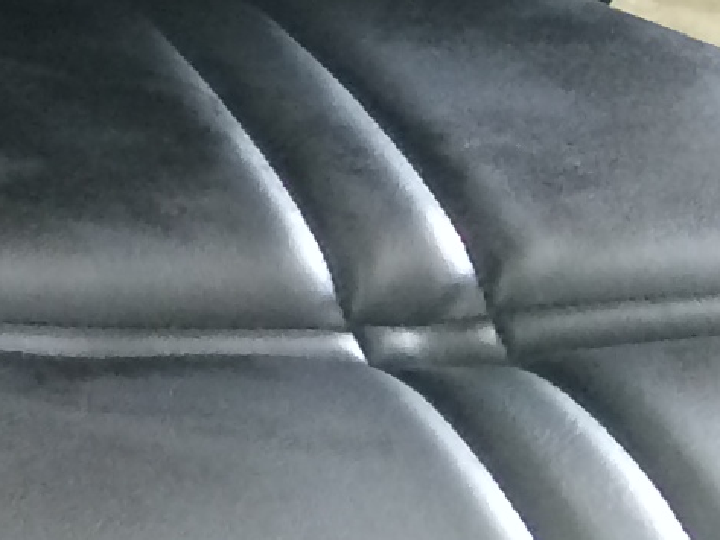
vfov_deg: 6.8
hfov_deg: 8.0
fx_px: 4307
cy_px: -721
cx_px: -1544
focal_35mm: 207
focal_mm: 4.12
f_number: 2.2
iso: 50
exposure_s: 1/30
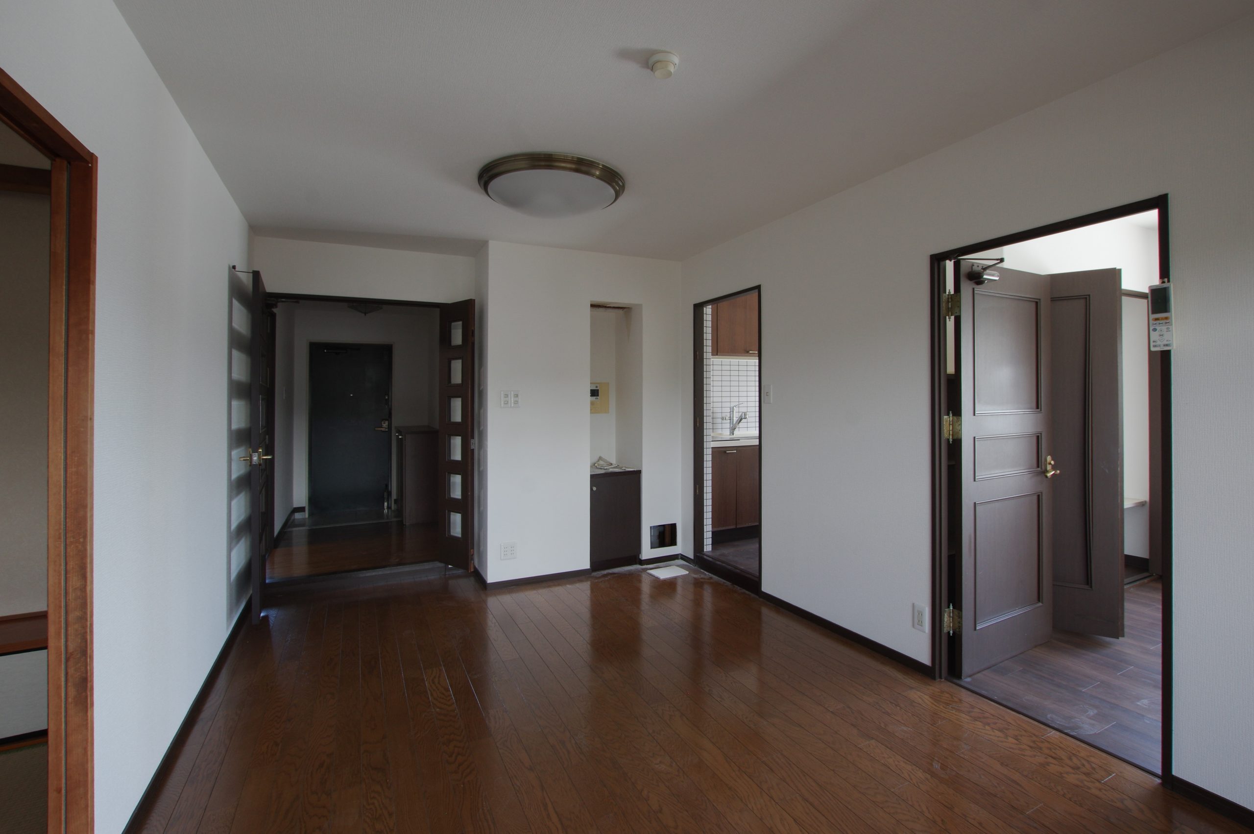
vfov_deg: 77.2
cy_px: 417
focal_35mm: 15
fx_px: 522
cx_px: 627
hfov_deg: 100.4
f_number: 10
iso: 200
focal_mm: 10
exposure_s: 1/6
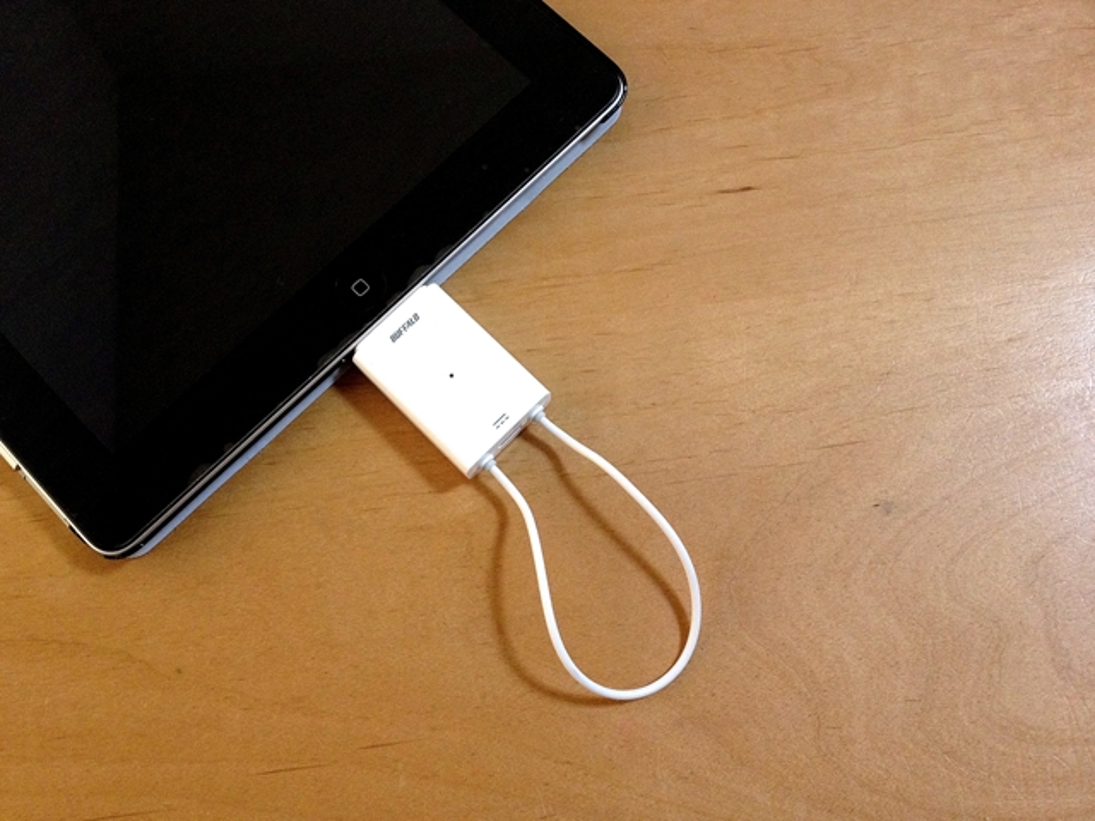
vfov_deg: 40.7
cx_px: 548
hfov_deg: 52.6
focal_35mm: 35
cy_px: 410
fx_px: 1107
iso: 250
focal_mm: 4.28
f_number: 2.4
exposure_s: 1/20
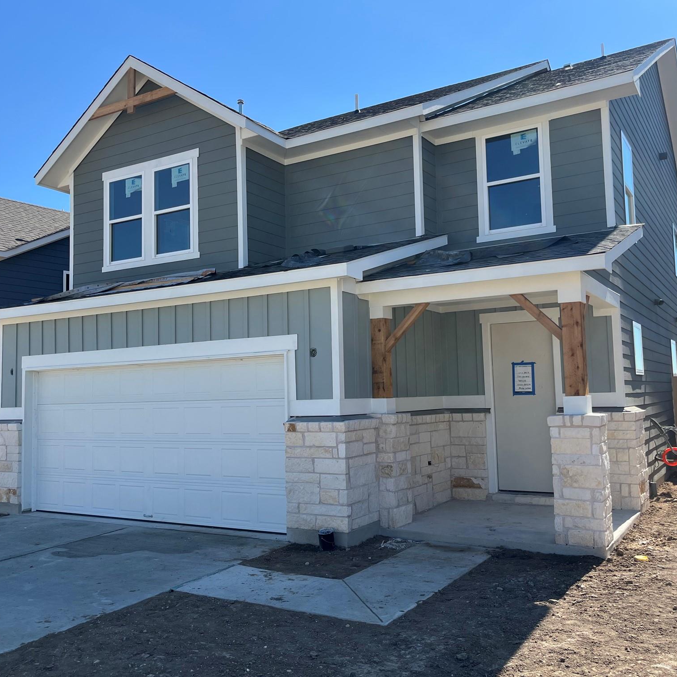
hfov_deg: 52.5
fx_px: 686
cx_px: 343
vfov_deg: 52.5
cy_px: 335
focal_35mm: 31
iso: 50
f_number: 1.6
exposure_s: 1/2899
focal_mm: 5.1
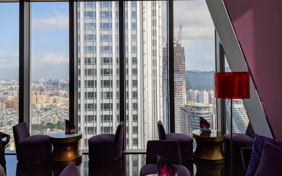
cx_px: 140
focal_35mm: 29
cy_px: 73
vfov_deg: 43.0
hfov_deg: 64.7
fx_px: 223
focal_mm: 4.38
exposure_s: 1/1560
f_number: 1.73
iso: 71
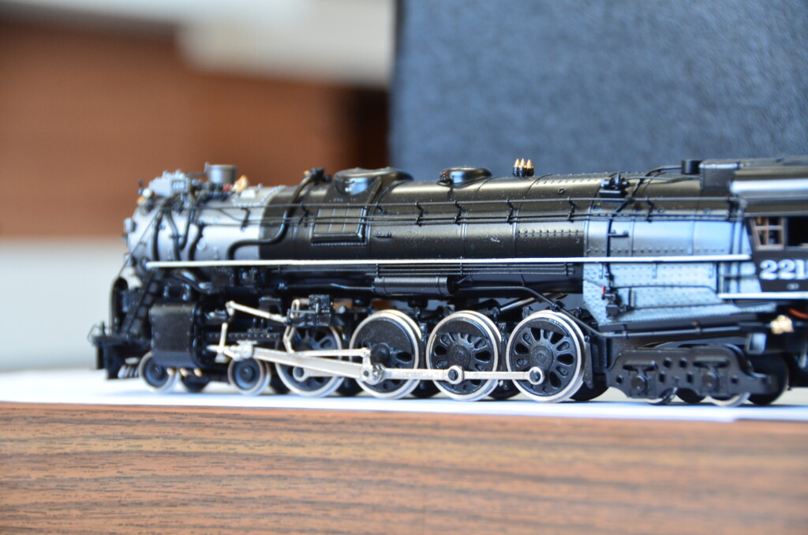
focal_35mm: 158
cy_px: 268
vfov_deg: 8.7
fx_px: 3527
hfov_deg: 13.1
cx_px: 404
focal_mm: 105
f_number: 6.3
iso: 800
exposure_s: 1/20
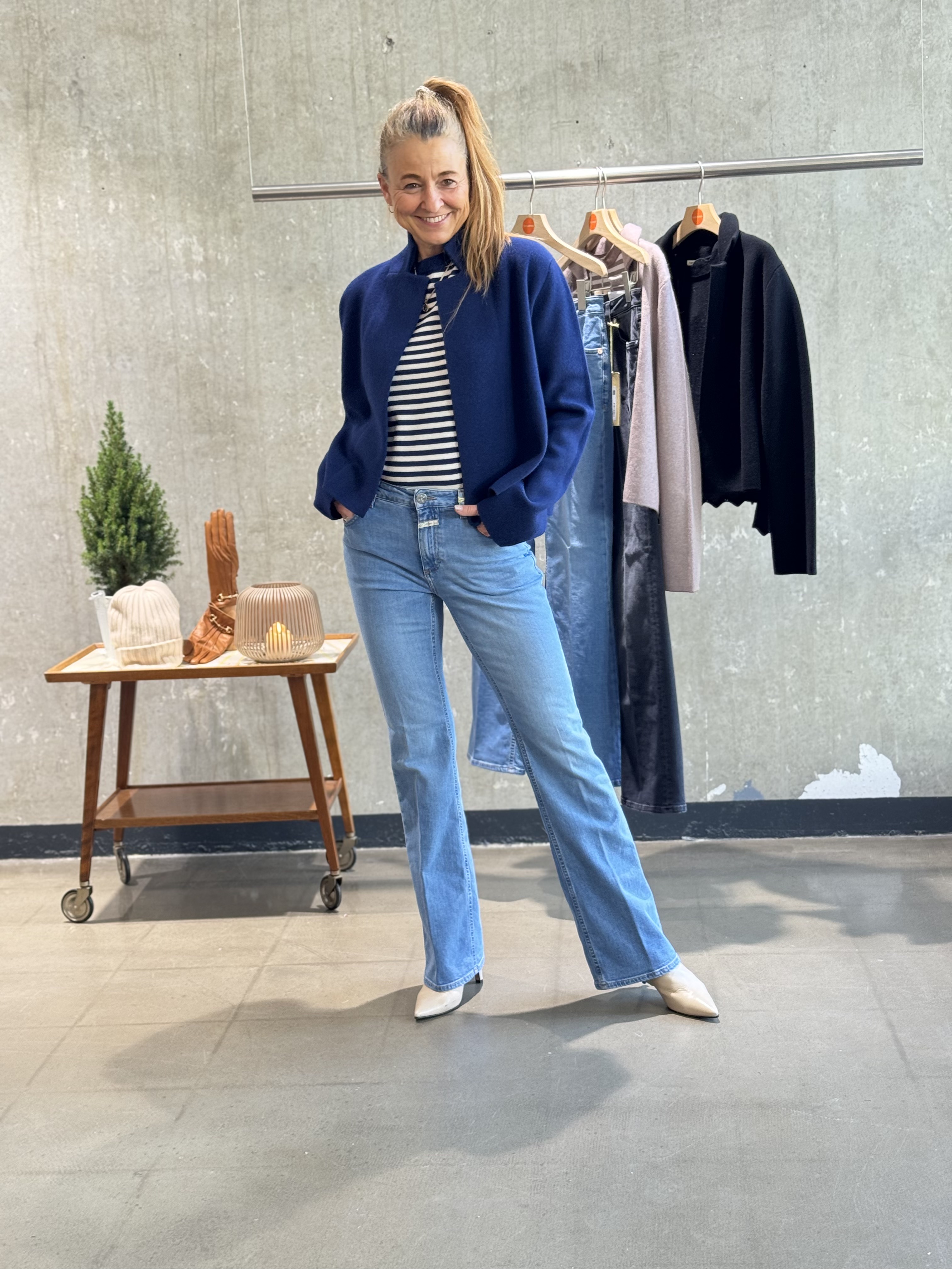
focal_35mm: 48
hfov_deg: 30.3
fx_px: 1760
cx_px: 476
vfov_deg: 39.7
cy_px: 634
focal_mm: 6.76
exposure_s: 1/50
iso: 125
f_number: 1.78
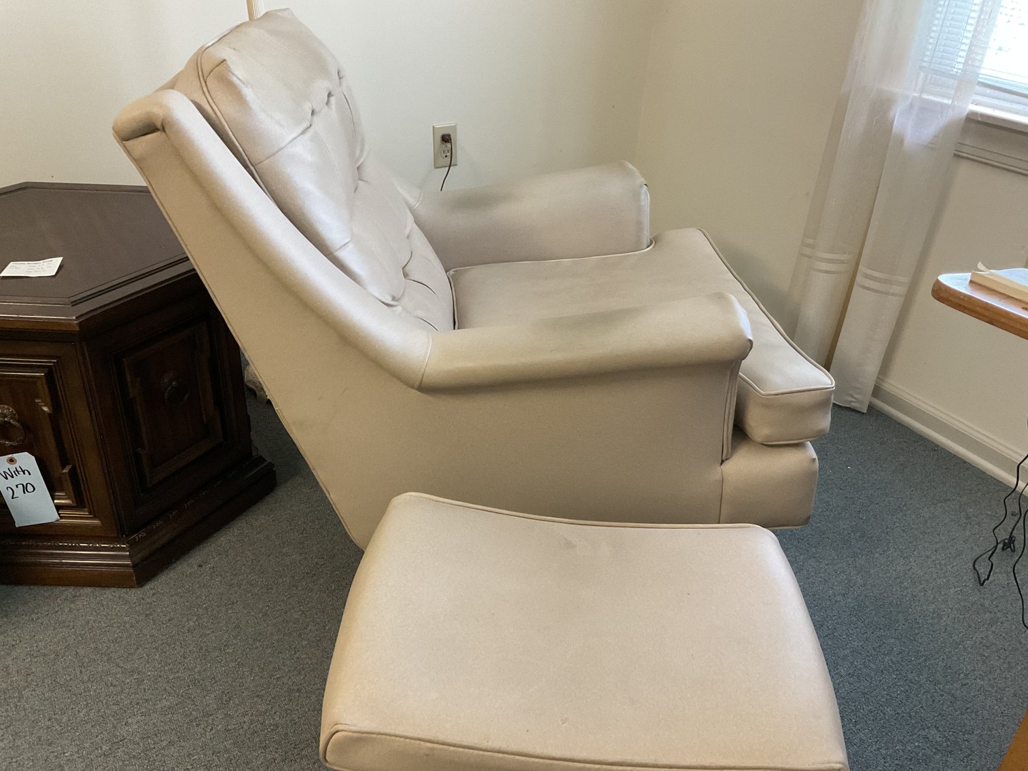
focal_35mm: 29
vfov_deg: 48.2
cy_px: 386
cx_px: 514
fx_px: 861
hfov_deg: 61.7
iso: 250
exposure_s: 1/60
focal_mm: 3
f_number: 1.8
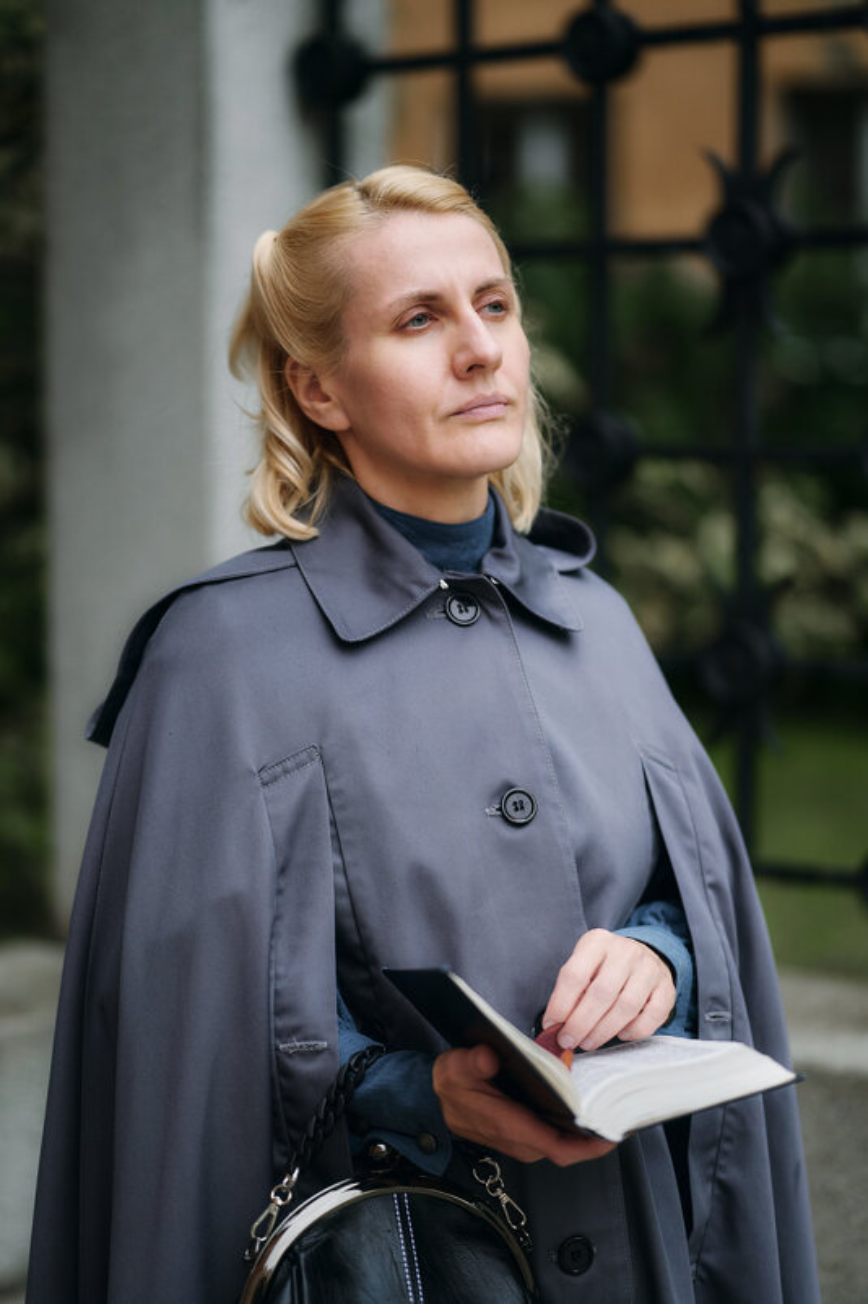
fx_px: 3077
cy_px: 652
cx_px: 434
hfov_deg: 16.1
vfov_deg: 23.9
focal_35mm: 85
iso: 400
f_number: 1.8
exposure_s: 1/320
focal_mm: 85
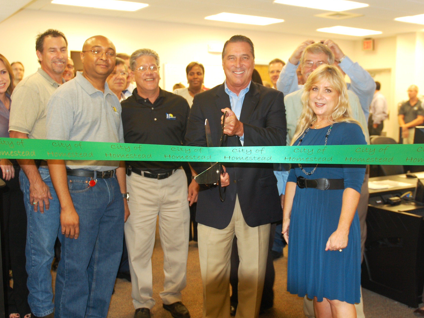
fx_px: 490
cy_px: 159
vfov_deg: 36.0
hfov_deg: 46.7
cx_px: 234
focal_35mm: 40
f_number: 2.8
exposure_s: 1/60
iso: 400
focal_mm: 24
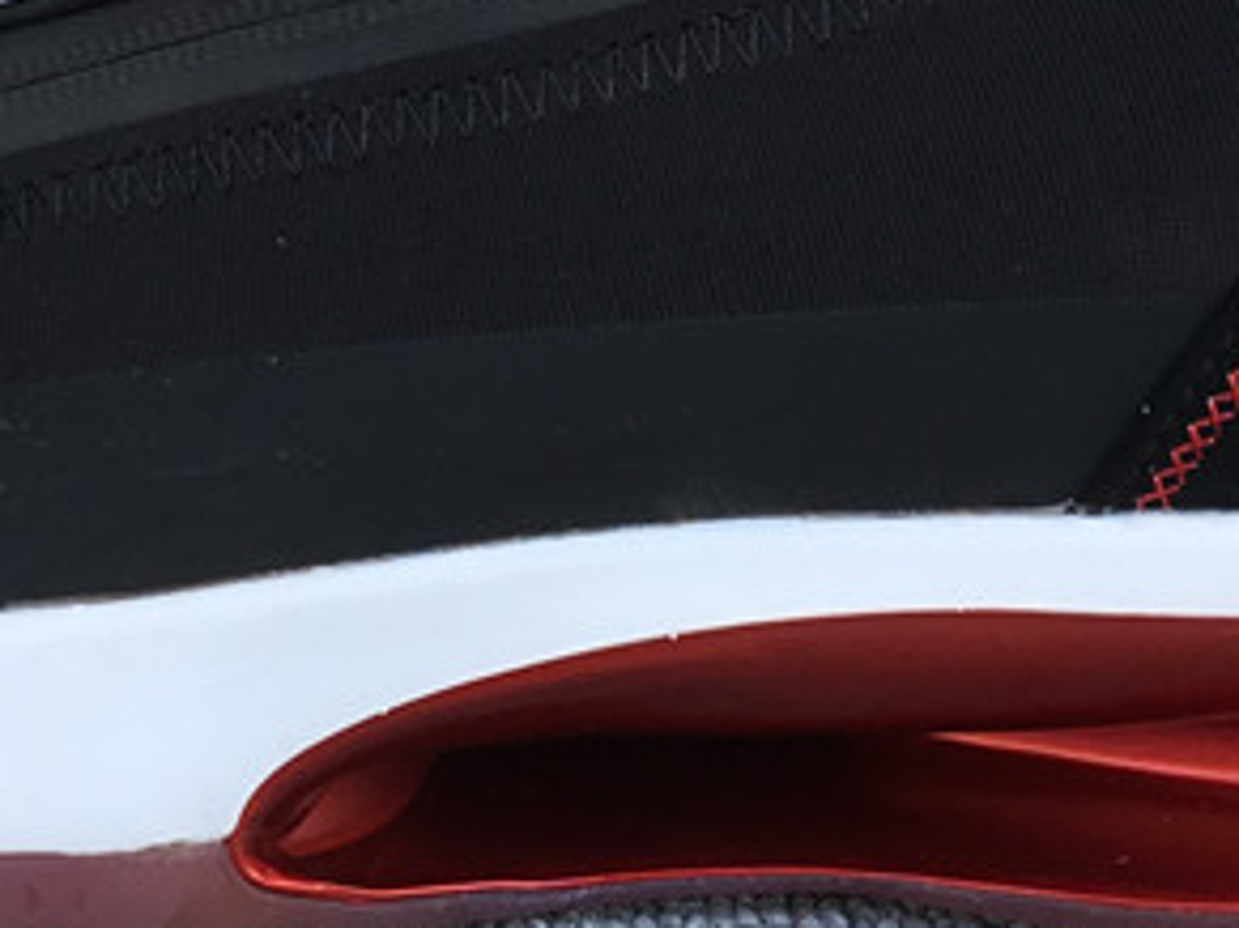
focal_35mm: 96
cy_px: 249
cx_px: 519
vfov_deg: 15.3
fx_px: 3435
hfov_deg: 20.4
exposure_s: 1/181
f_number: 2.4
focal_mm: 3.3
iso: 25
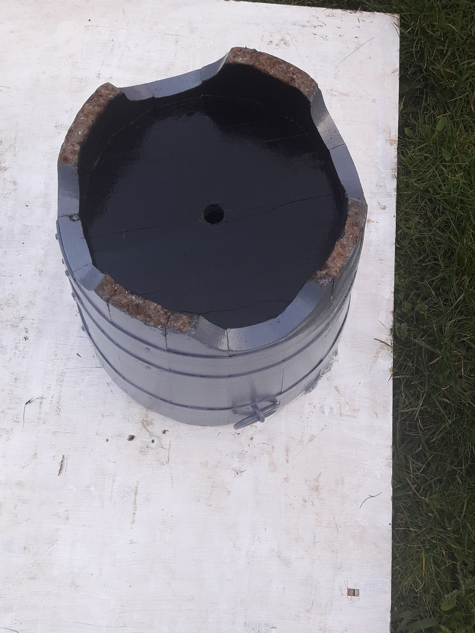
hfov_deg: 49.7
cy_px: 316
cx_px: 238
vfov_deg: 63.4
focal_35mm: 28
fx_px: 512
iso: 50
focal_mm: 3.7
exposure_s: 1/100
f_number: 1.9
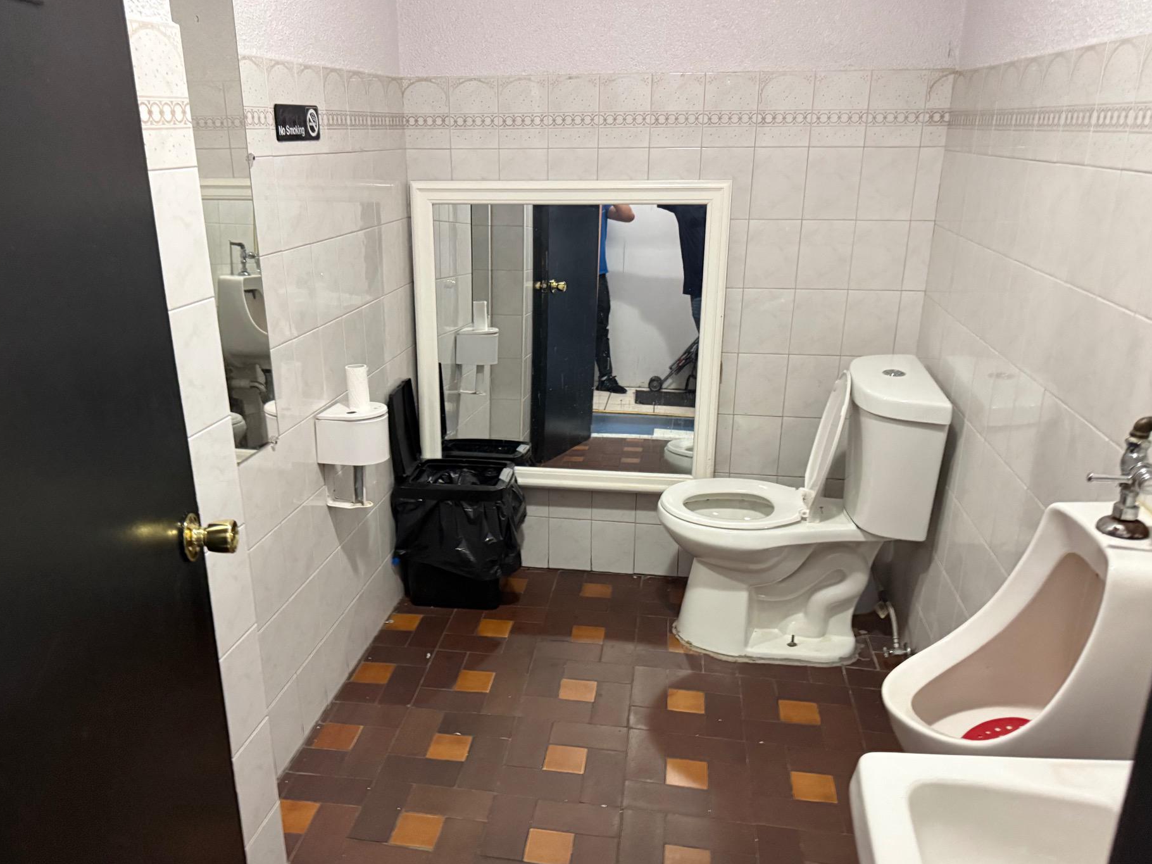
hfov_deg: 65.3
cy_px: 470
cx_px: 537
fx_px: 899
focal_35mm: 27
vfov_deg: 51.3
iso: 800
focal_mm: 6.76
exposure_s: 1/60
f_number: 1.78
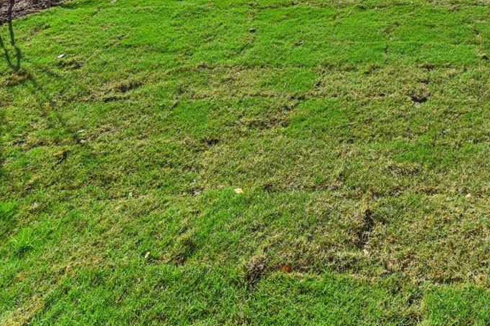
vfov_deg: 24.7
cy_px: -161
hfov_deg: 43.8
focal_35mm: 42
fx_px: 571
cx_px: 403
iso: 400
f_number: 8
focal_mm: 14
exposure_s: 1/1600
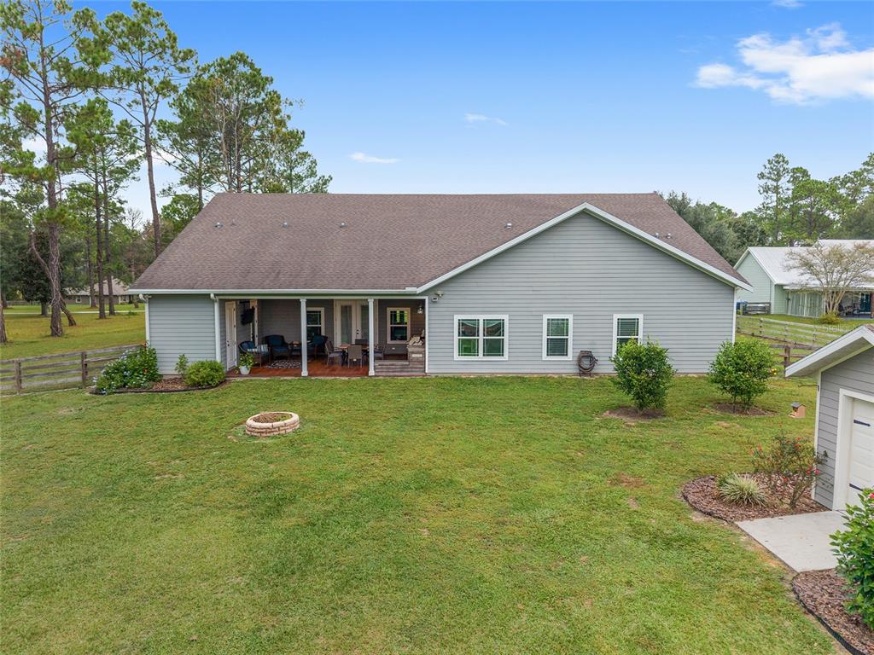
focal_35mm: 24
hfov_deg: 71.6
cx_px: 437
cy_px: 328
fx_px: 606
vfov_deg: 56.8
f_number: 1.8
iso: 260
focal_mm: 8.67
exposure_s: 1/640
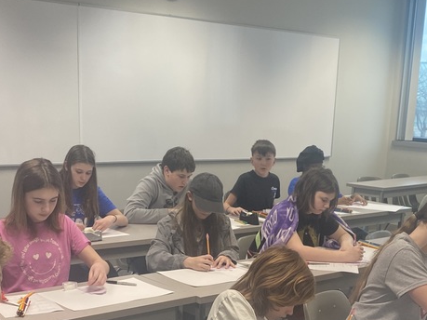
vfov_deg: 24.4
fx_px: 715
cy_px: 300
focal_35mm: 58
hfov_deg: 33.2
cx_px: 240
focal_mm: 4.25
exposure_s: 1/60
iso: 80
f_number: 1.8
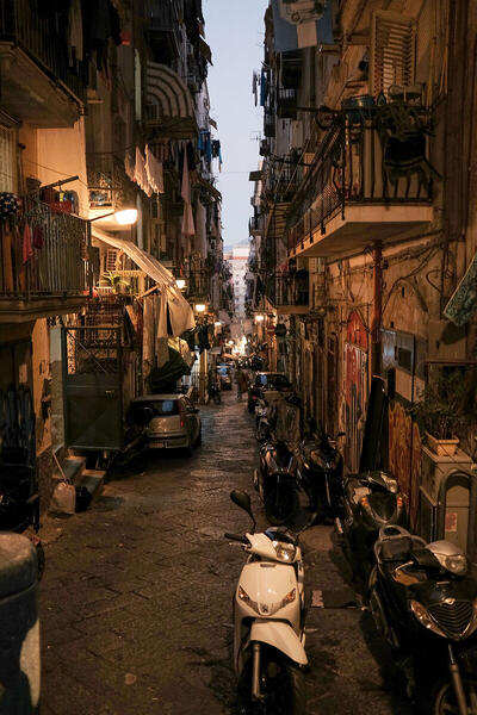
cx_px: 238
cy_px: 358
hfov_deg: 37.9
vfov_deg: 54.4
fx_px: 696
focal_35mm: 35
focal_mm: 23
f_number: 2
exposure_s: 1/60
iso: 800
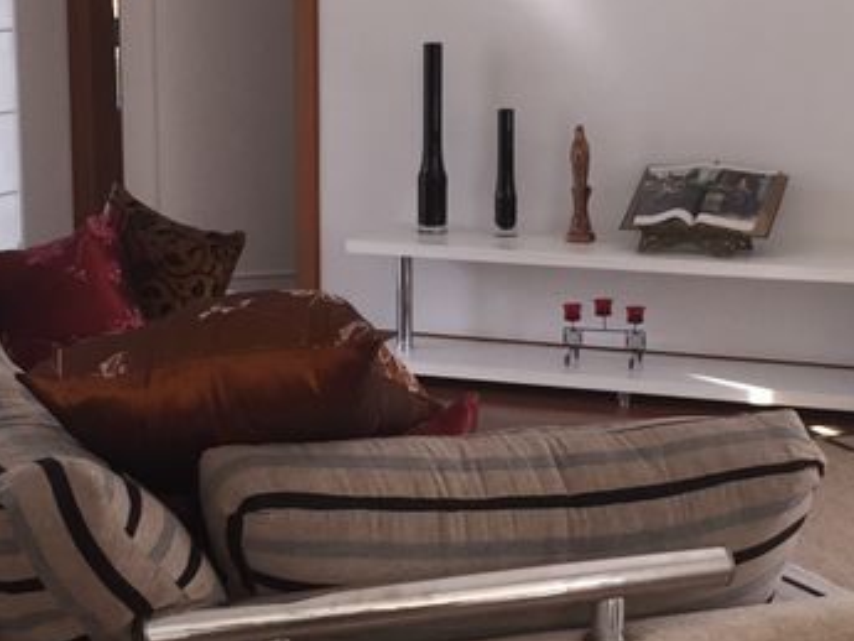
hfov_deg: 22.8
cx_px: 428
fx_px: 2122
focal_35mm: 86
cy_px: 389
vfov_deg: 17.2
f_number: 2.2
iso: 40
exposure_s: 1/120
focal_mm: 4.15
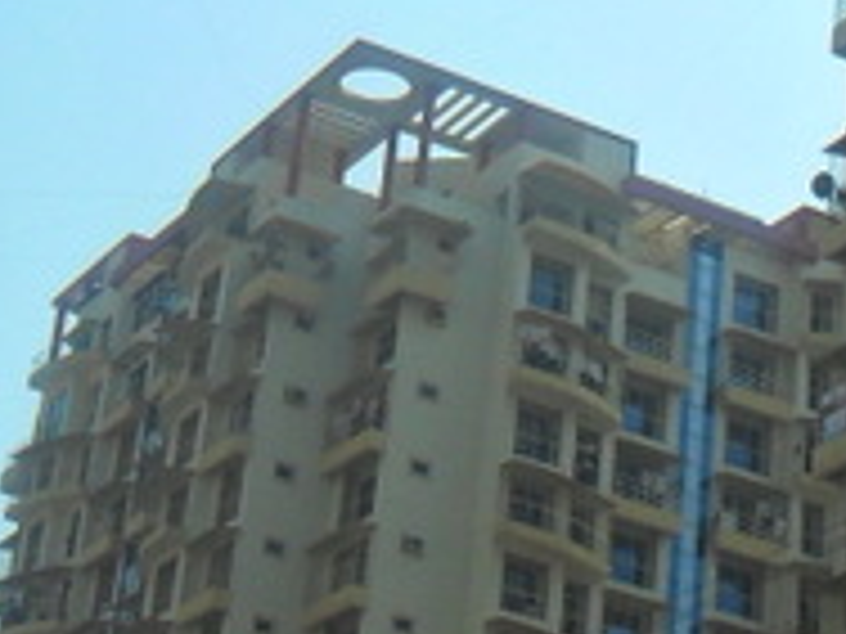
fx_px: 2737
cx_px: 418
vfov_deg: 13.2
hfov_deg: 17.6
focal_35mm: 112
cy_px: 281
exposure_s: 1/250
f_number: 8.9
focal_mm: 4.9
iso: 100
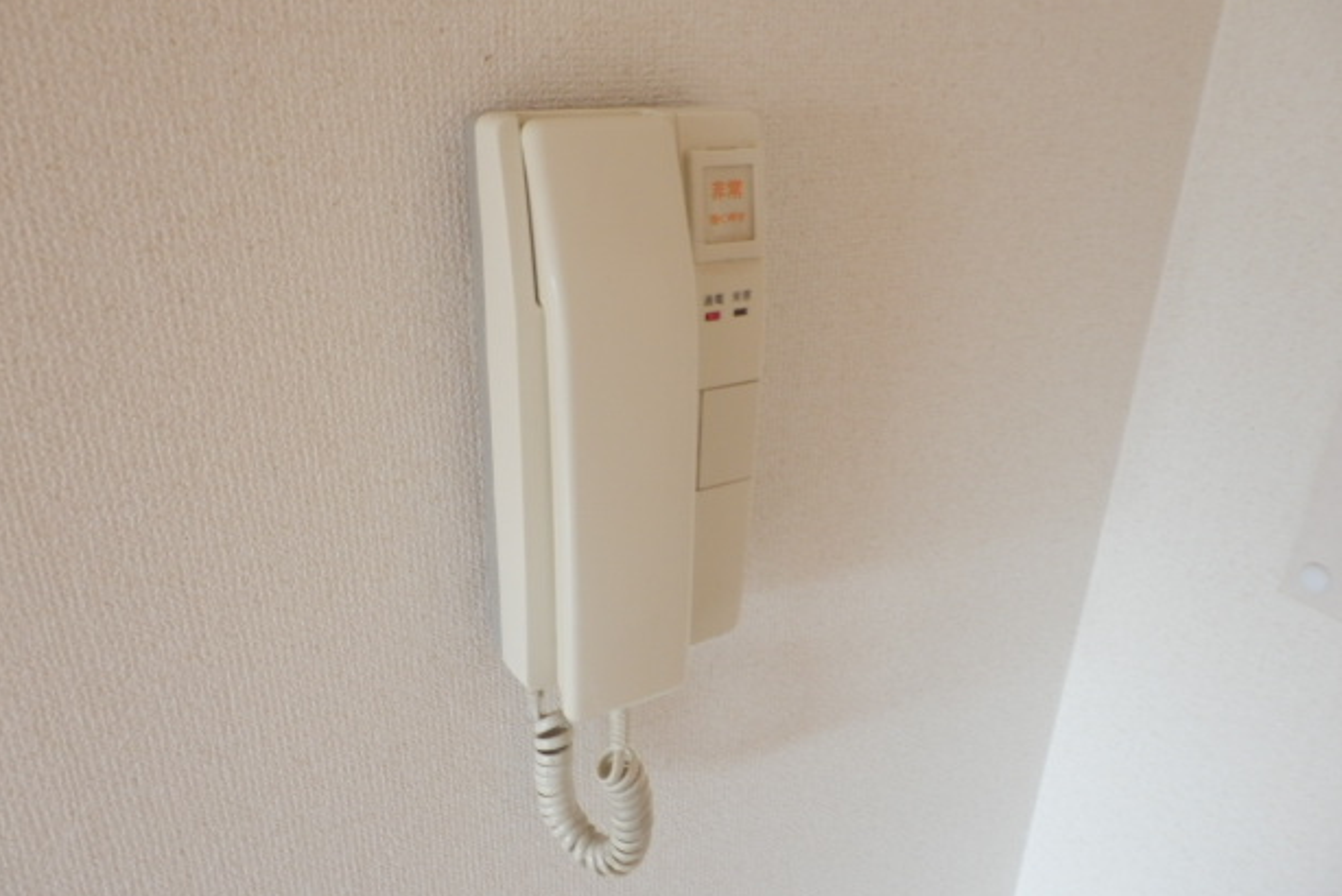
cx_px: 660
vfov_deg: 49.6
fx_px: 970
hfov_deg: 69.4
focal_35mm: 26
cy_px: 450
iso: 160
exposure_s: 1/30
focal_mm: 4.2
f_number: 3
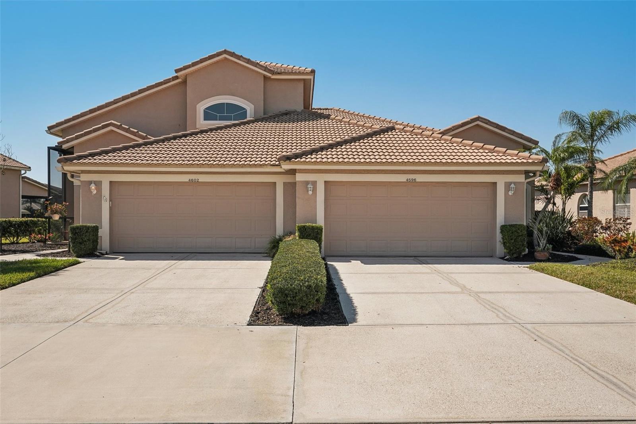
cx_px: 318
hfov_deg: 60.3
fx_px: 548
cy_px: 212
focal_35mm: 31
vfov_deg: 42.3
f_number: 8
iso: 400
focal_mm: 31
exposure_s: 1/1250
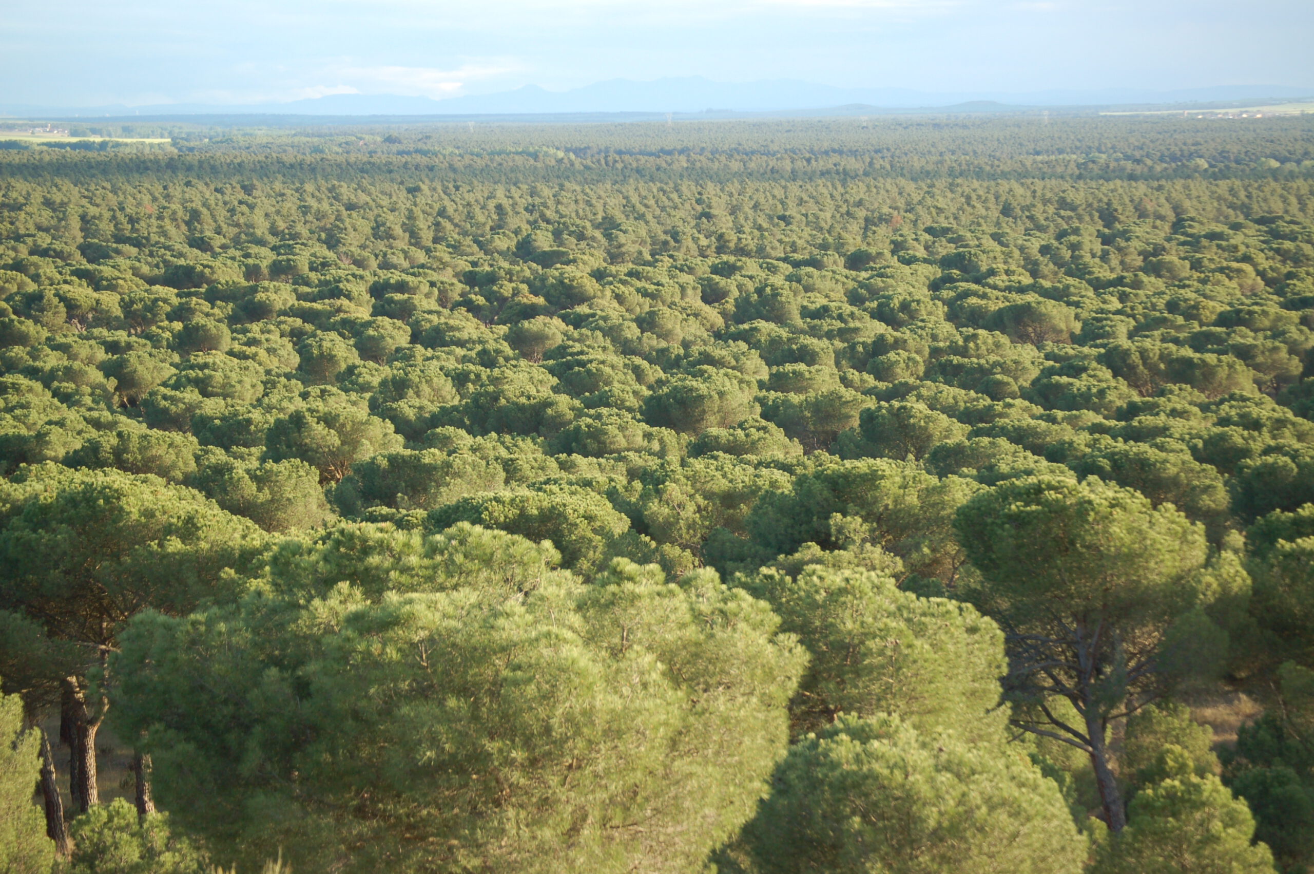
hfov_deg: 19.5
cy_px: 437
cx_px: 657
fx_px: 3829
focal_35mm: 105
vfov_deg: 13.0
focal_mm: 70
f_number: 5
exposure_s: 1/320
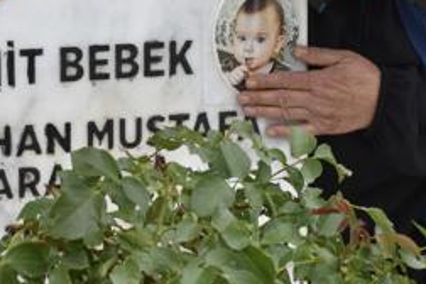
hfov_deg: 13.3
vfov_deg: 8.9
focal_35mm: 154
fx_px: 1822
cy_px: 8
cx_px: 190
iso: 360
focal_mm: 42
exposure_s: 1/500
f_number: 8
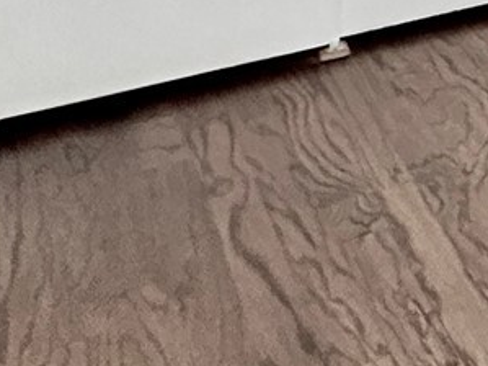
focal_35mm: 96
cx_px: 1340
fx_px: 1353
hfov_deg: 12.5
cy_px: -482
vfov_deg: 12.5
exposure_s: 1/60
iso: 200
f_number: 2.2
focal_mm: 2.22
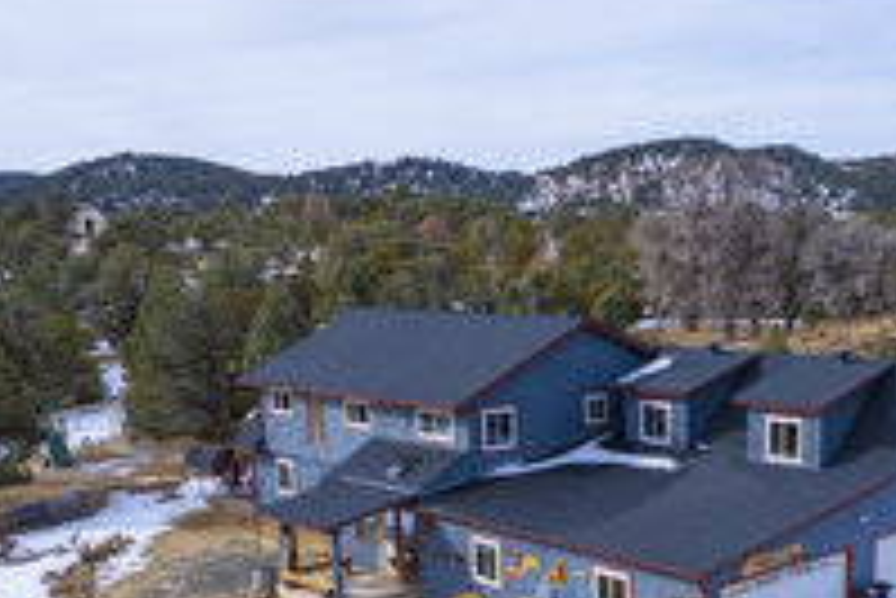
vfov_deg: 27.6
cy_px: 477
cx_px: 610
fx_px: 1195
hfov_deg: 40.5
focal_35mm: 48
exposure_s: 1/2000
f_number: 2.8
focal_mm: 8.38
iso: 100
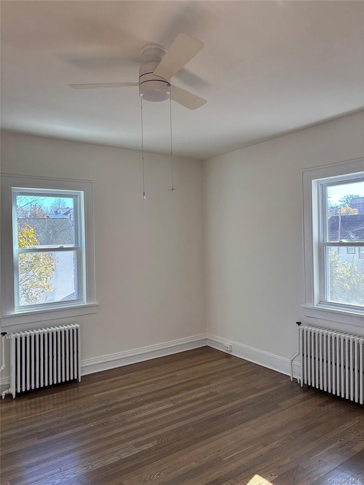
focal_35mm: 26
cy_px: 242
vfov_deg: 67.3
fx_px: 365
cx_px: 182
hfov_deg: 53.1
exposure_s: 1/144
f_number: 1.6
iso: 50
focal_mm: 5.96
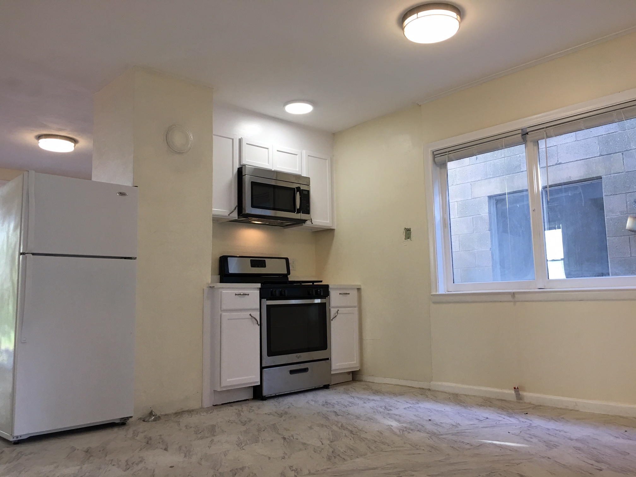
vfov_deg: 48.2
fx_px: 533
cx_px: 318
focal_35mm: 29
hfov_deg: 61.7
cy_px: 238
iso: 25
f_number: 2.2
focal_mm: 4.15
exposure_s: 1/30
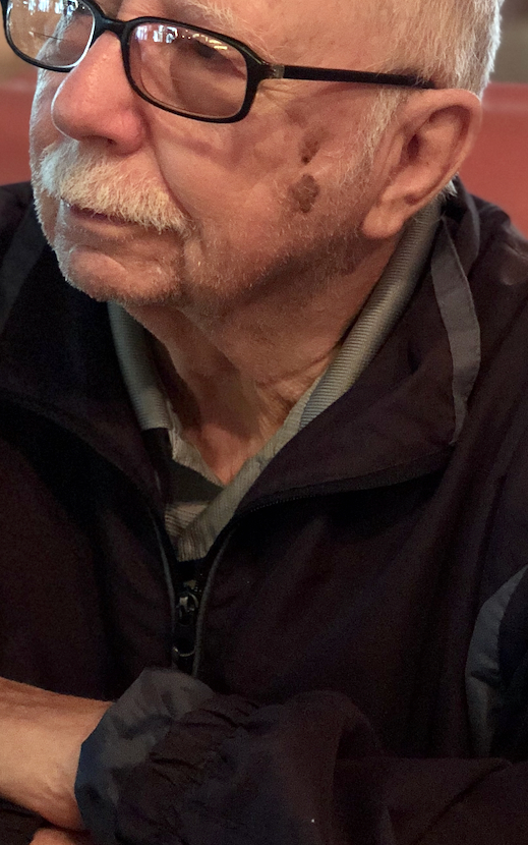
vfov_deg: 24.2
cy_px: 245
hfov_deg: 15.4
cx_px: 249
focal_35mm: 85
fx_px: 1956
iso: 160
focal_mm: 6
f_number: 2.4
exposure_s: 1/11
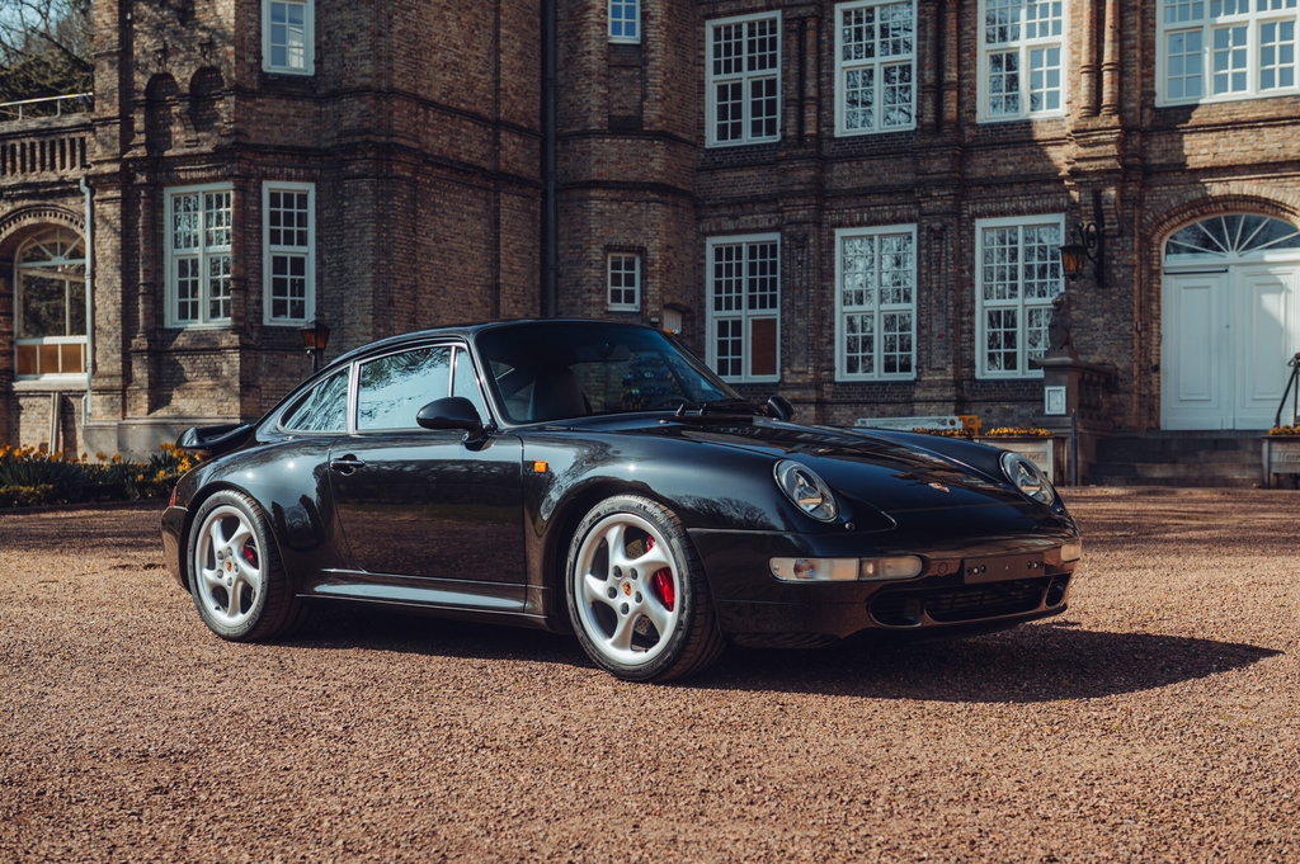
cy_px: 432
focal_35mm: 55
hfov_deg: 36.3
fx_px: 1984
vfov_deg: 24.6
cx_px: 650
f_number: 5.6
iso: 100
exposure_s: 1/200
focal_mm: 55
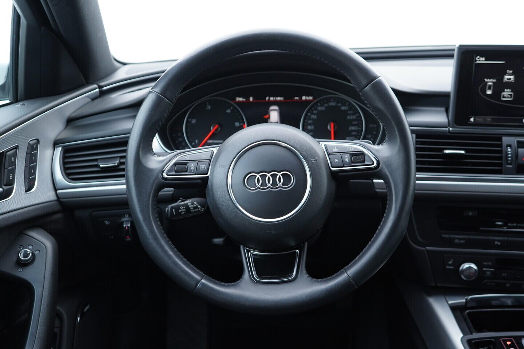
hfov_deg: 53.1
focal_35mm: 36
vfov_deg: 36.9
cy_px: 174
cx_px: 262
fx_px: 524
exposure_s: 1/40
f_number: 2.8
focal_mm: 24
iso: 320
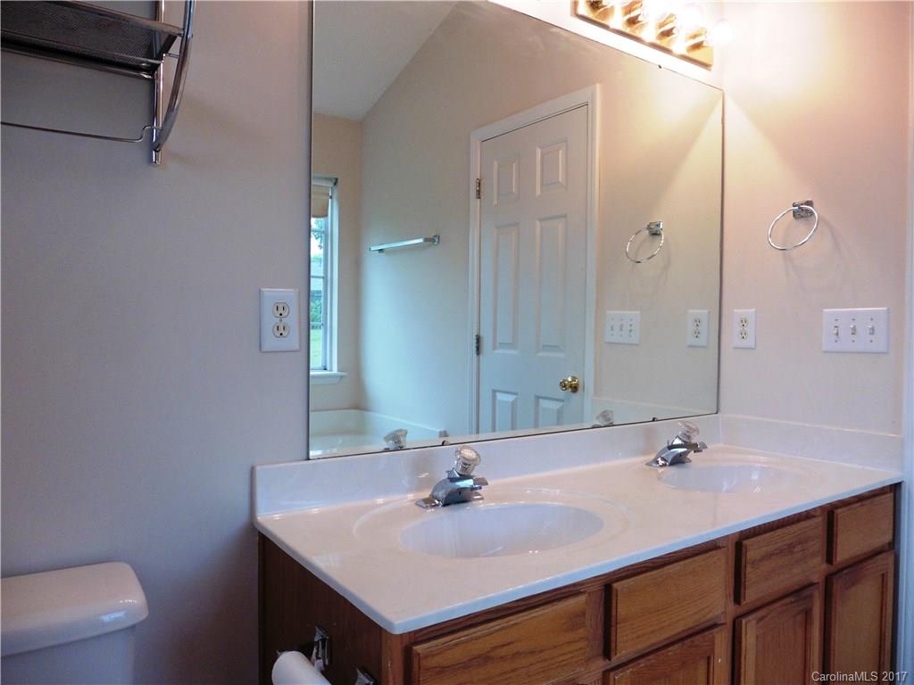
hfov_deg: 71.6
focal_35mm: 24
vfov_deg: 56.8
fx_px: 634
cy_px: 342
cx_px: 457
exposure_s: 1/160
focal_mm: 4.3
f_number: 3.3
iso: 250
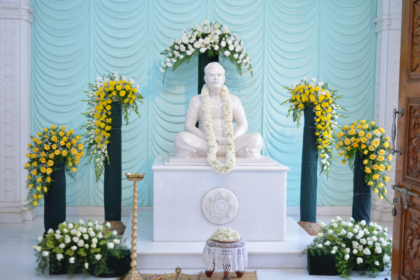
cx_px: 210
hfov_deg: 43.6
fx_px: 525
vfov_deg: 29.9
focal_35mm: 45
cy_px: 140
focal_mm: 30
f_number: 4.2
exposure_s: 1/100
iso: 1600
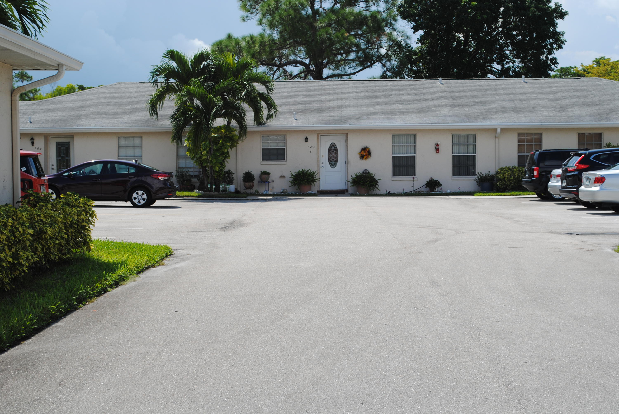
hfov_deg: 28.0
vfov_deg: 19.0
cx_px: 310
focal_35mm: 72
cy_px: 207
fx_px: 1239
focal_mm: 48
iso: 100
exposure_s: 1/320
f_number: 9
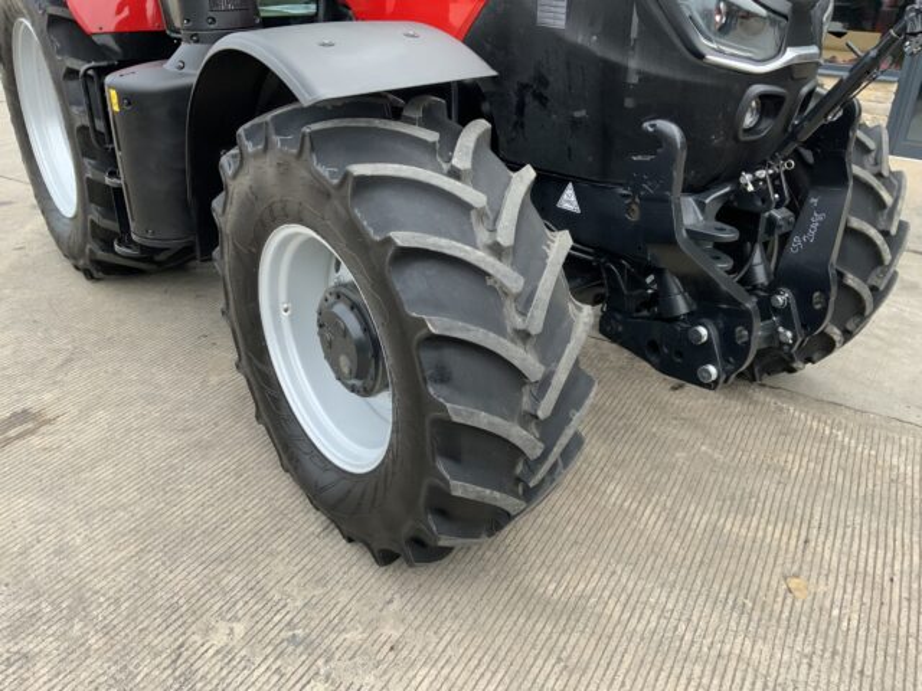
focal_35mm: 29
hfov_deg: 61.7
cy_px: 346
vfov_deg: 48.2
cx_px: 461
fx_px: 772
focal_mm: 3
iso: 64
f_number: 1.8
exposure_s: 1/120
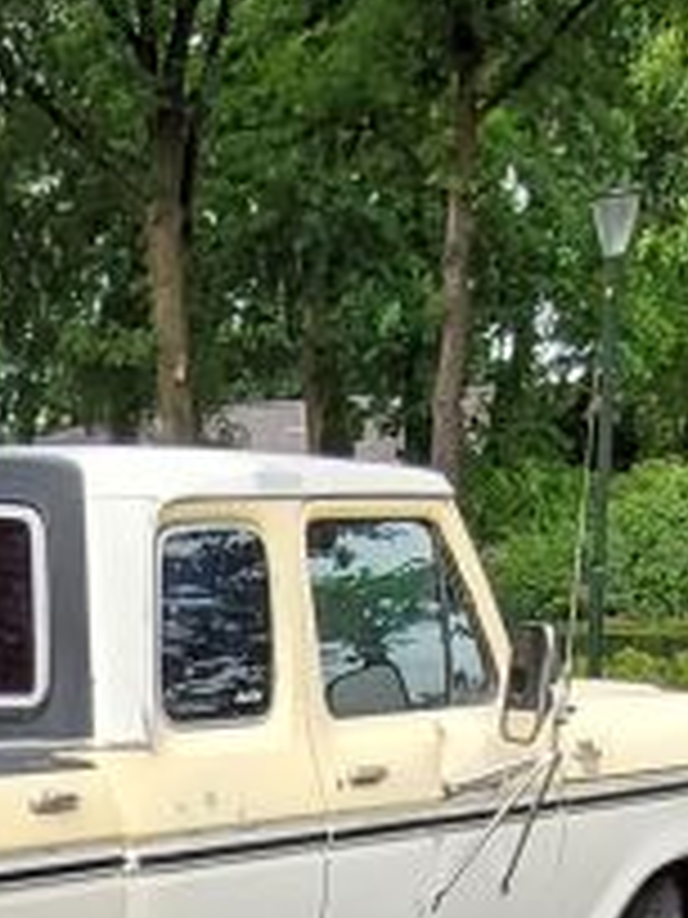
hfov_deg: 16.3
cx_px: -130
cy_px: 1667
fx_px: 2306
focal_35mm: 87
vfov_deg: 17.9
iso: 50
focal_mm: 1.74
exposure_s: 1/367
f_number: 2.2
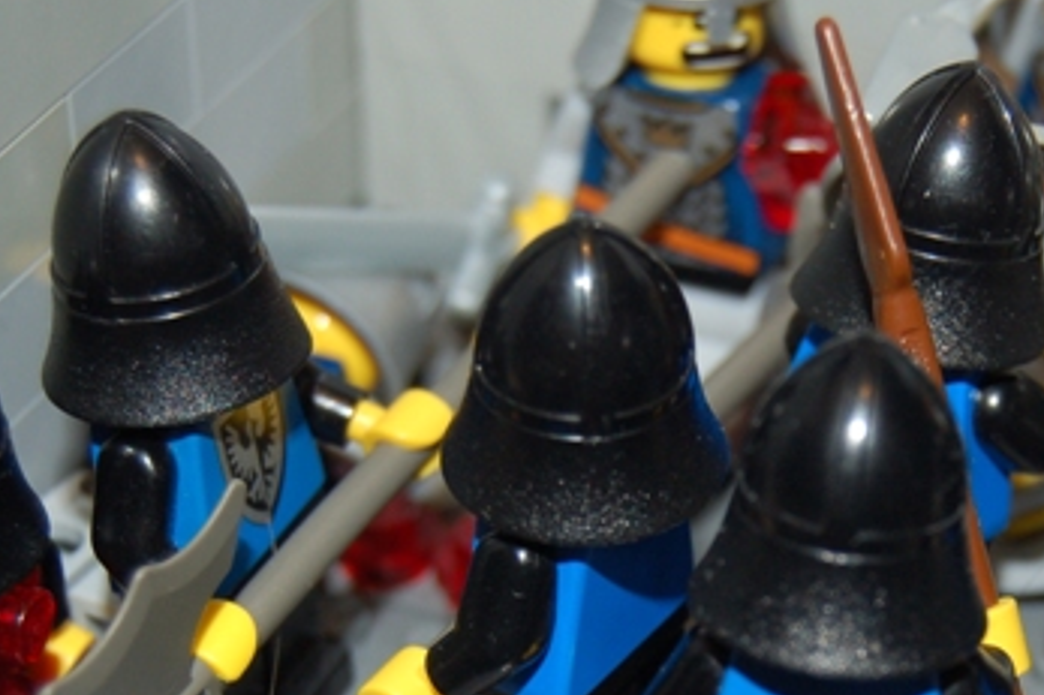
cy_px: 626
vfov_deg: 11.2
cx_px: 773
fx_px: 3512
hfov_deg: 16.8
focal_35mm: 121
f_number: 4.8
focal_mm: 35
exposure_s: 1/60
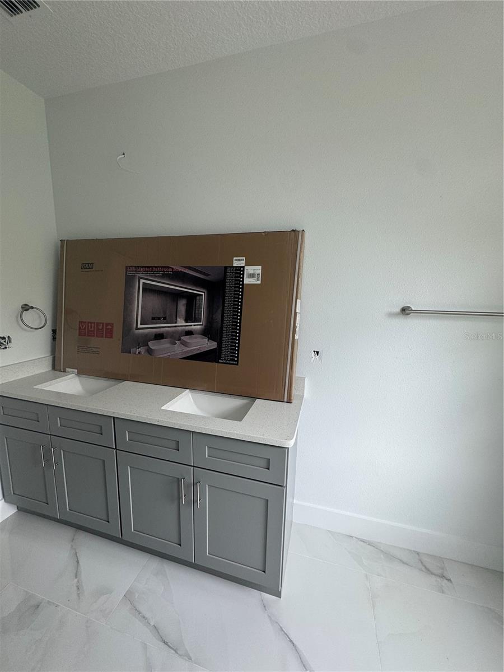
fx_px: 272
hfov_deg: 85.7
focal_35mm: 14
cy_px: 336
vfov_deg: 102.1
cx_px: 252
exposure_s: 1/99
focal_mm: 2.22
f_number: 2.2
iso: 100
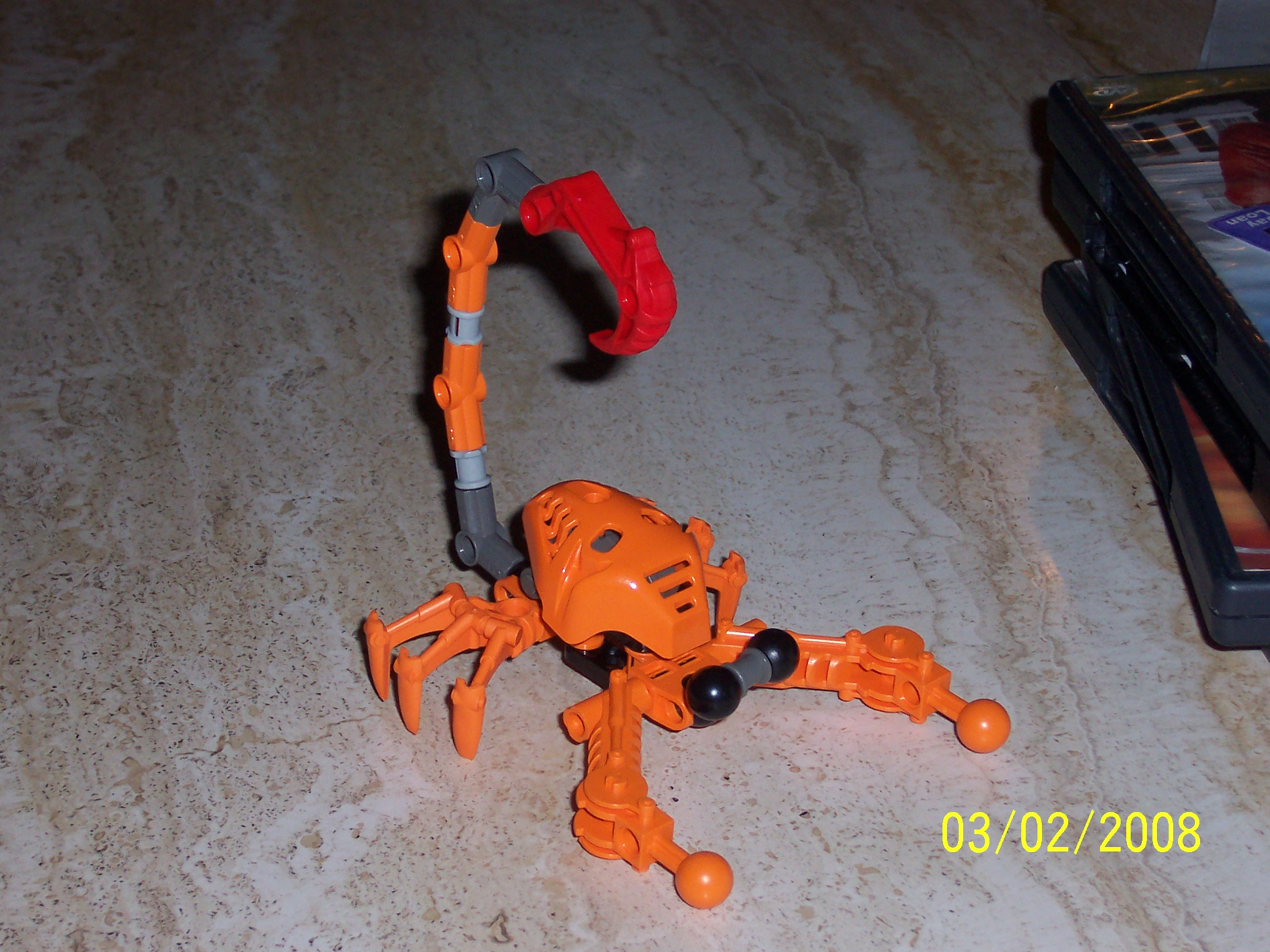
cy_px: 476
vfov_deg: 13.0
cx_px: 635
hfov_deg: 17.3
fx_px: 4182
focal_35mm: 114
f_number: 4.8
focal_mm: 17.6
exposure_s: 1/90
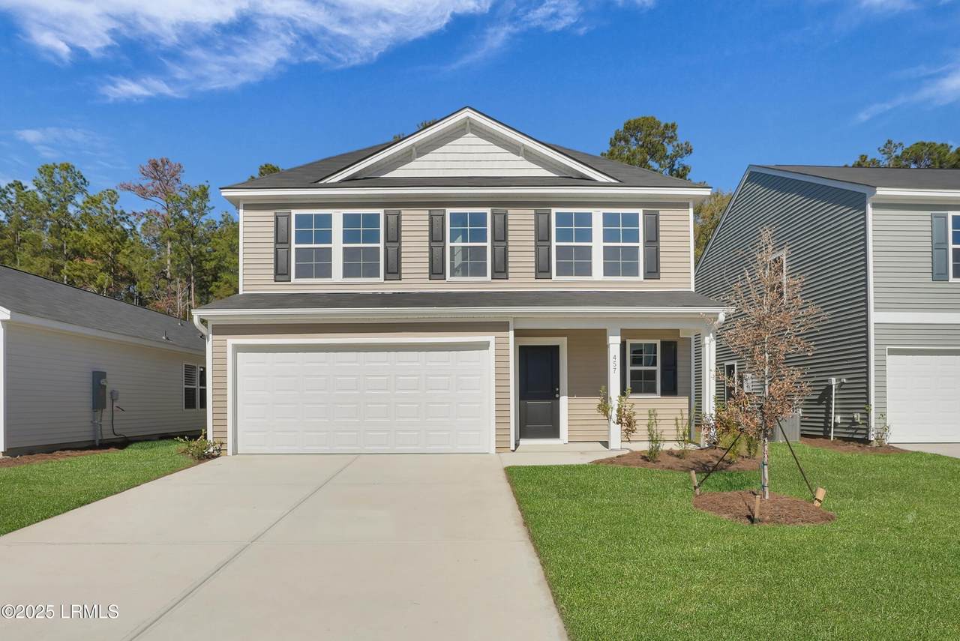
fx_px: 427
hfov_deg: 96.7
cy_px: 320
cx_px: 480
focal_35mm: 16
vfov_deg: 73.8
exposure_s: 1/1000
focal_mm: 16
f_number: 9
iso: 320
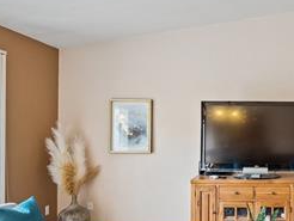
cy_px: 124
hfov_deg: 43.3
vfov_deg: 36.0
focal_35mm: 40
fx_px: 340
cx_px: 257
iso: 800
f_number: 10
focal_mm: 16
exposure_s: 1/2.5
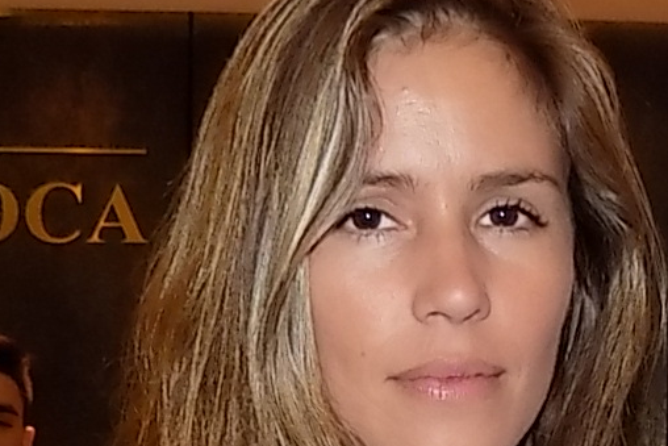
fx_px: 1986
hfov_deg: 18.7
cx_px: 646
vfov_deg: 12.3
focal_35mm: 107
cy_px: 618
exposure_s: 1/30
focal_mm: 4
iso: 200
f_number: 3.1
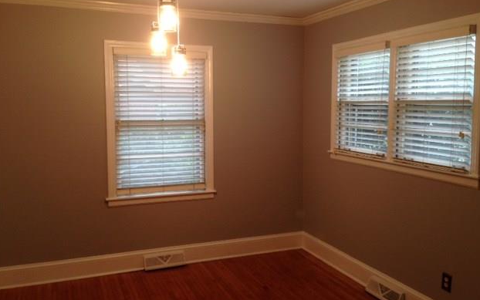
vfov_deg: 35.3
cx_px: 242
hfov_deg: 54.0
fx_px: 471
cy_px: 141
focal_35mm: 36
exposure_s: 1/24
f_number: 2.4
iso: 50
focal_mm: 4.12
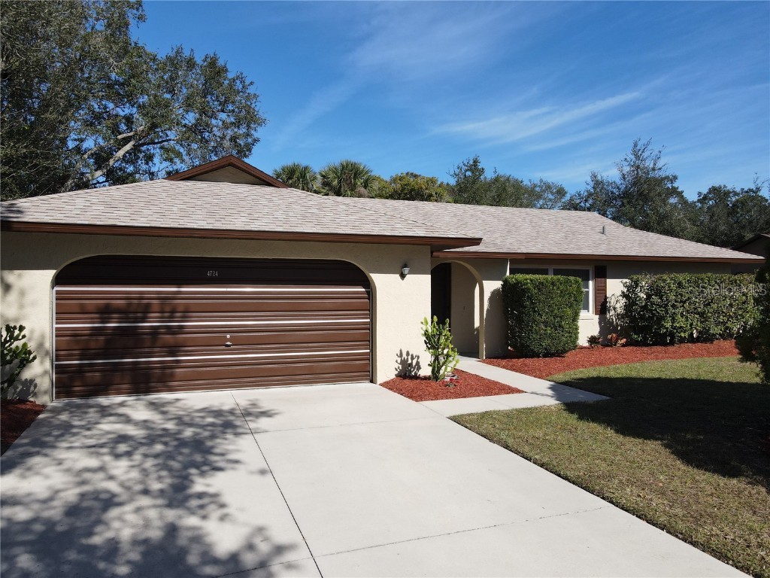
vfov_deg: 56.8
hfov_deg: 71.6
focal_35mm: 24
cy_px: 289
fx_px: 534
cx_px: 385
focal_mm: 4.5
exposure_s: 1/800
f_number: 2.8
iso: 100
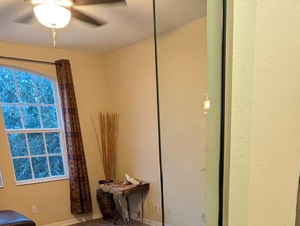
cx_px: 166
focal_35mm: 32
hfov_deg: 56.6
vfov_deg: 38.7
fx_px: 278
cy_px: 231
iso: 381
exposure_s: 1/60
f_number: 1.7
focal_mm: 2.02
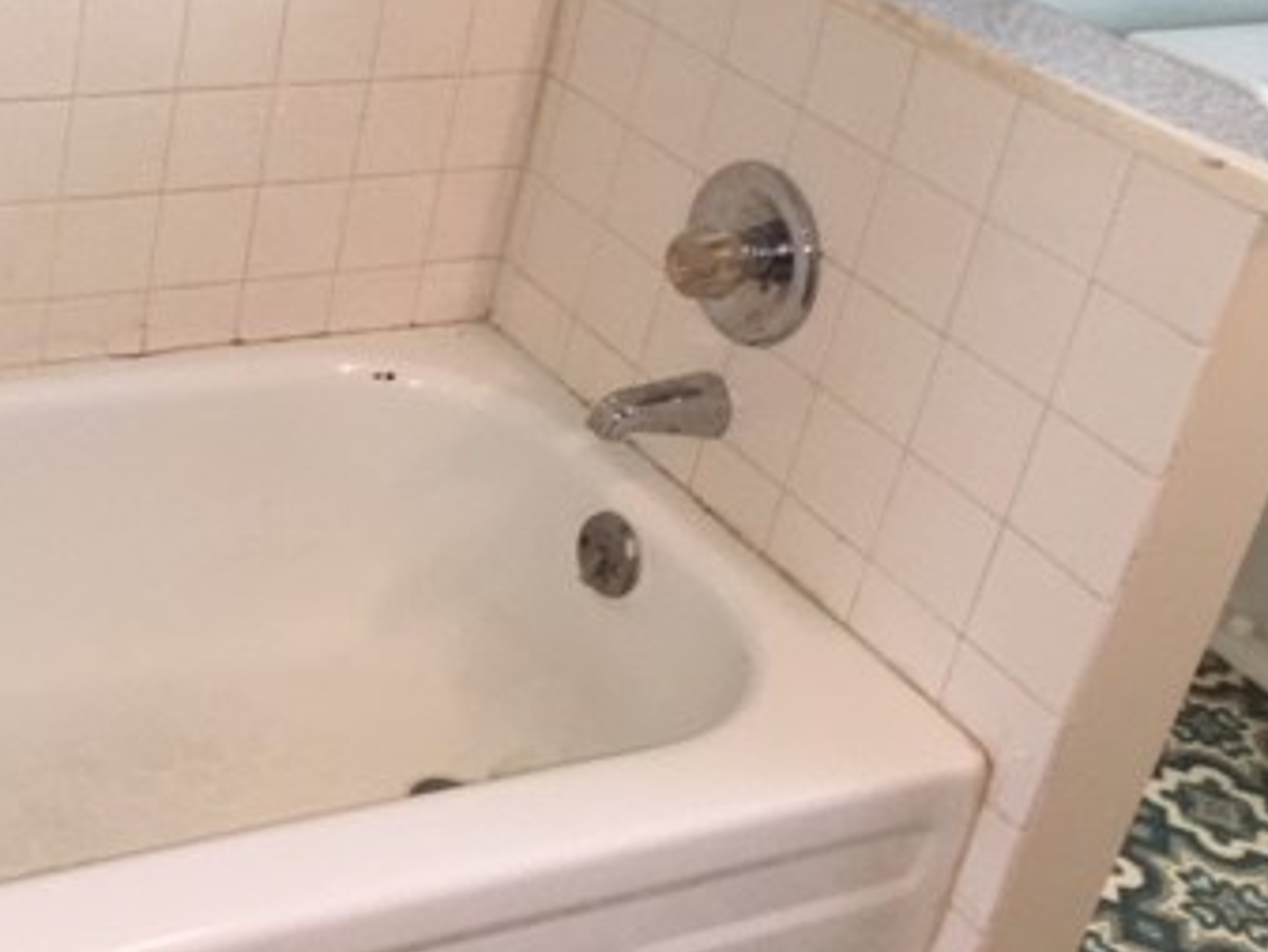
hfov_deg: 33.0
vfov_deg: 26.1
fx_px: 2015
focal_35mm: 55
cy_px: 199
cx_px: 109
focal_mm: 4.15
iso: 50
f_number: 2.2
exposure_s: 1/30
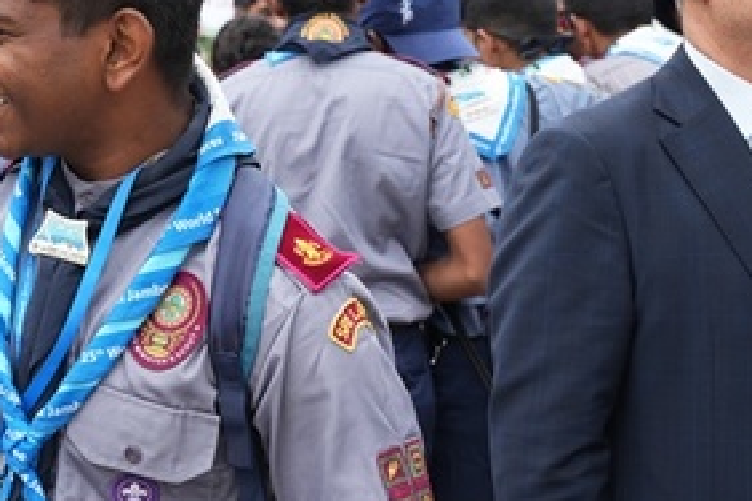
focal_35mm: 77
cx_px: -71
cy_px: 245
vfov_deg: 17.7
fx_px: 1608
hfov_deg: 24.6
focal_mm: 34
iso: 250
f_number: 6.3
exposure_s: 1/250
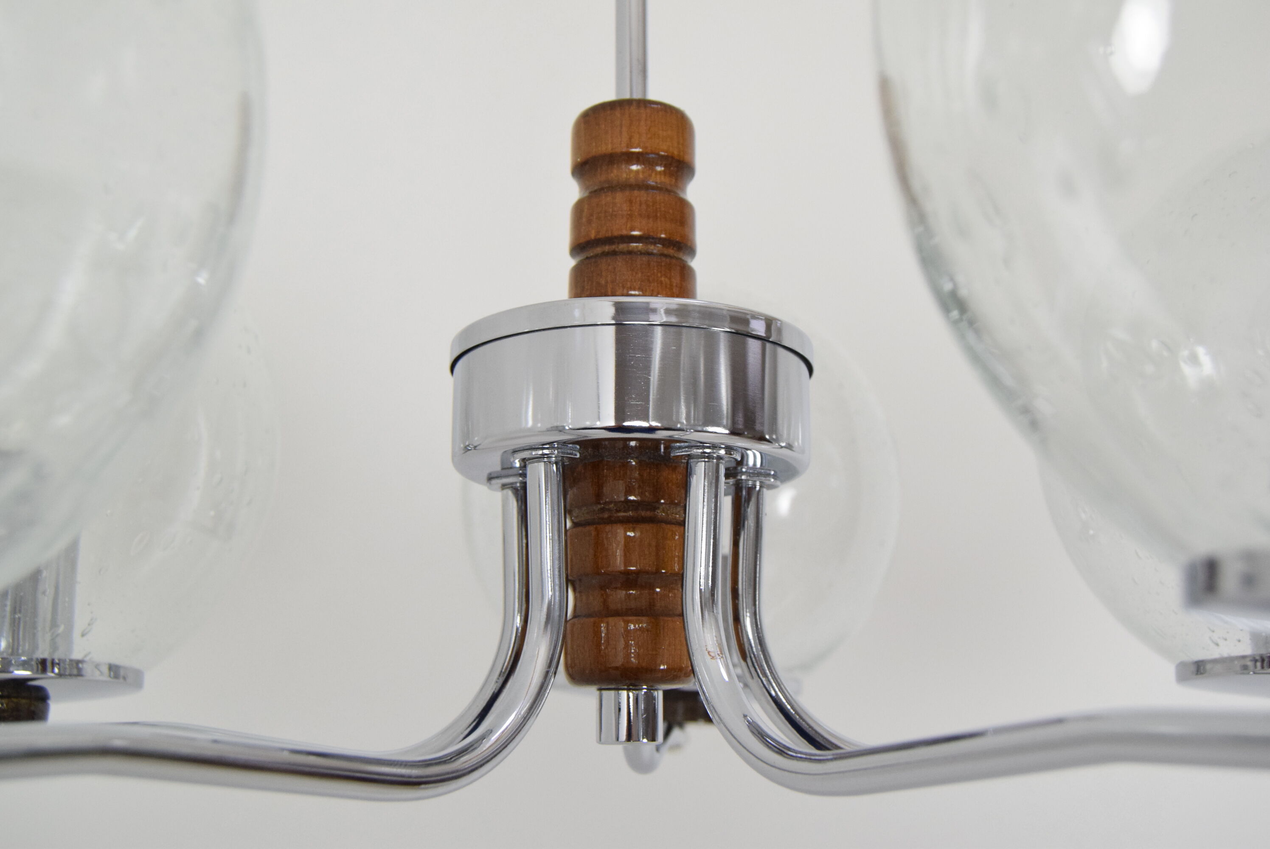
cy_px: 424
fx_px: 1377
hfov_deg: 49.5
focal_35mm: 39
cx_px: 635
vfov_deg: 34.3
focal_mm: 26
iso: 1600
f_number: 6.3
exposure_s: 1/160
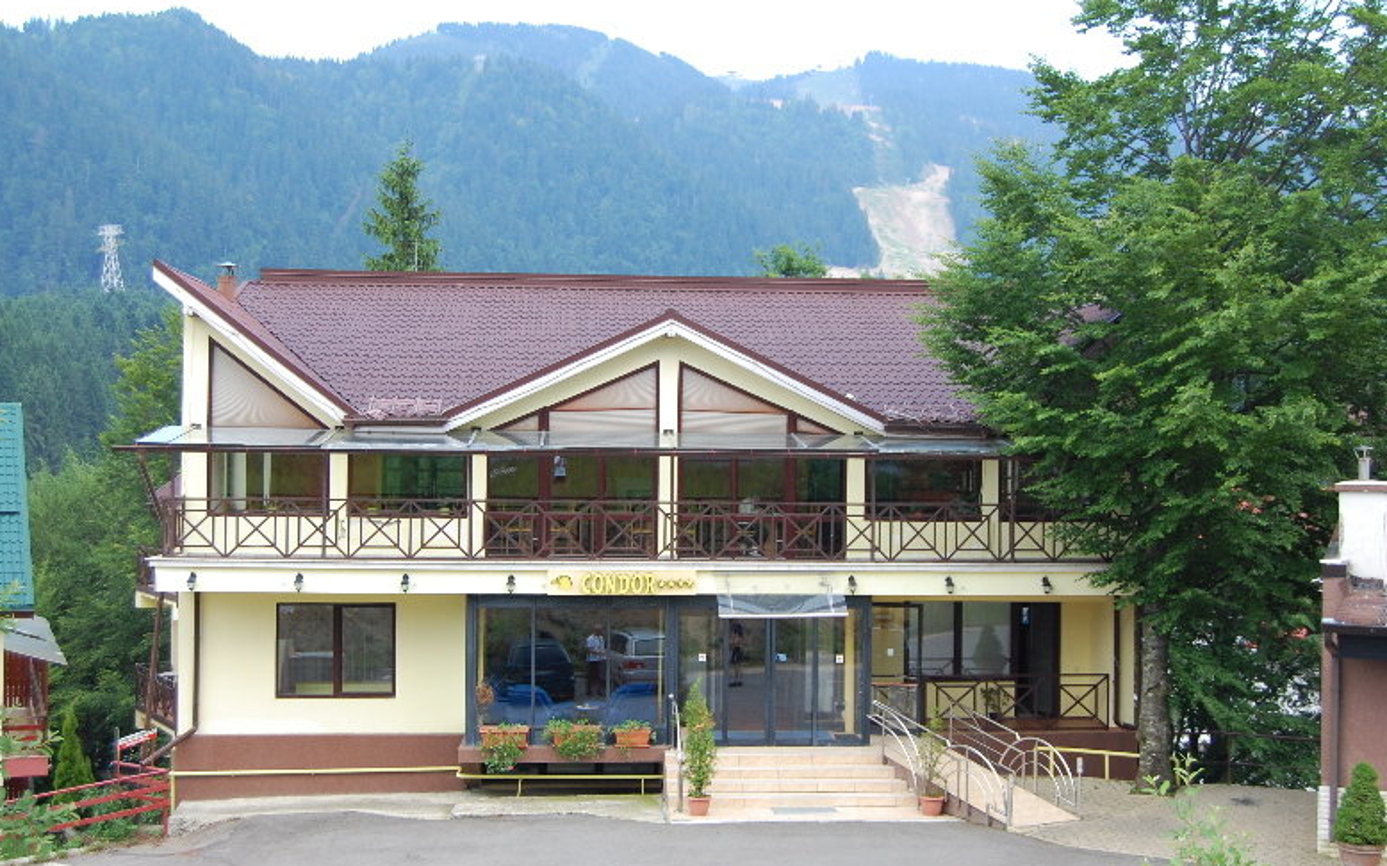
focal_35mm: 44
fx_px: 1663
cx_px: 702
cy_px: 424
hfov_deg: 45.3
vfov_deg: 29.2
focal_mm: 28
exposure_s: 1/125
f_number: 5.6
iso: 400
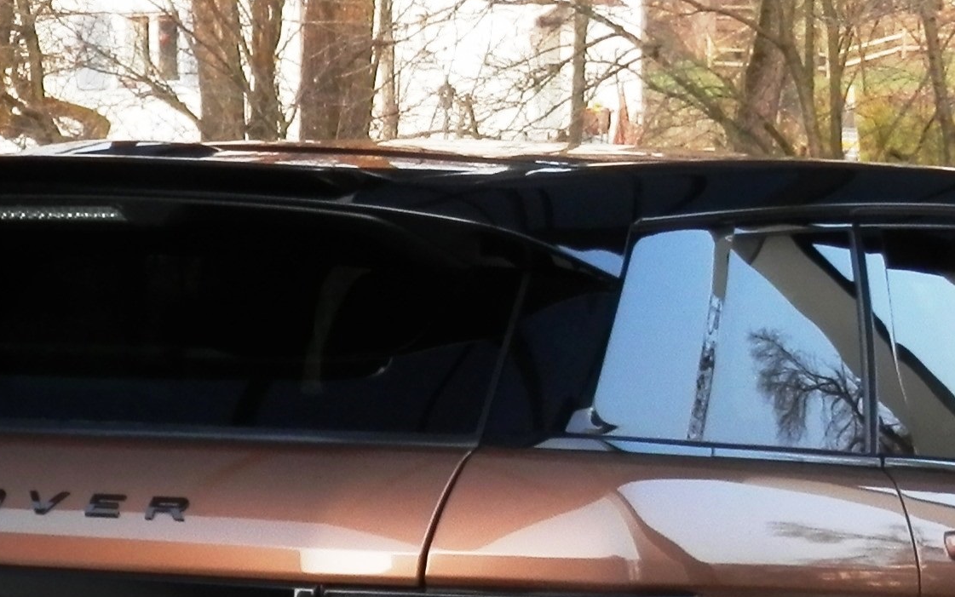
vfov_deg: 8.7
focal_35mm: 150
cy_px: 395
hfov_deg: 13.9
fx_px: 3905
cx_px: 438
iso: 80
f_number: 3.6
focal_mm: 6.6
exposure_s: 1/100
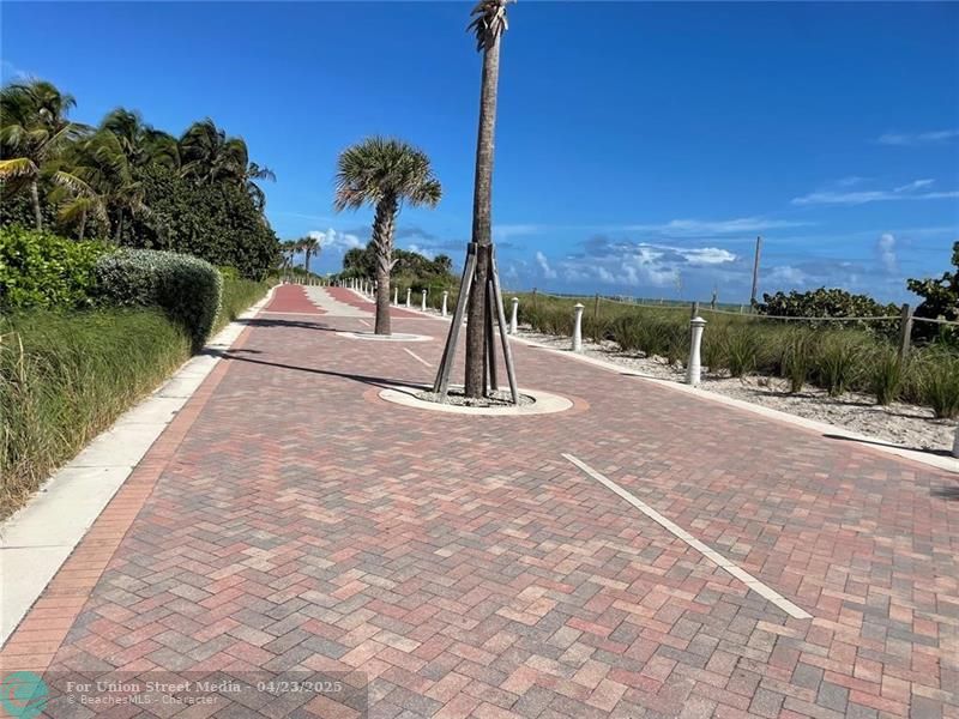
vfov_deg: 53.1
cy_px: 360
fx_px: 720
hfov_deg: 67.3
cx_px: 480
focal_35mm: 26
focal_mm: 4.2
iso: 32
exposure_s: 1/6494
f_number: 1.6
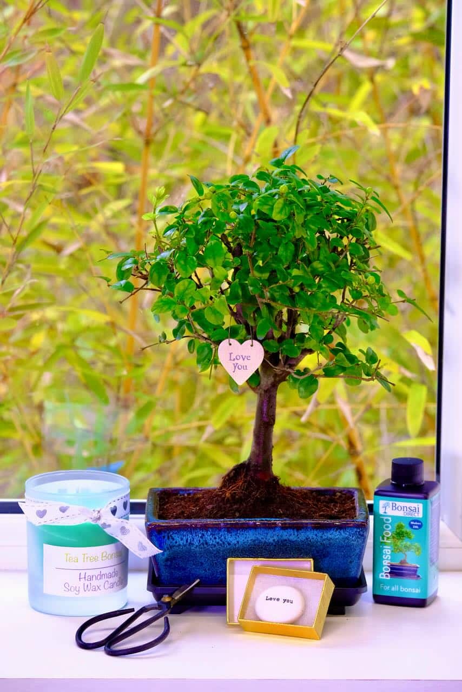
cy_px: 346
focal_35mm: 136
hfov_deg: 10.1
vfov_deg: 15.1
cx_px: 231
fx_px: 2616
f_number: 6.4
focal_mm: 90.4
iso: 2000
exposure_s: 1/50
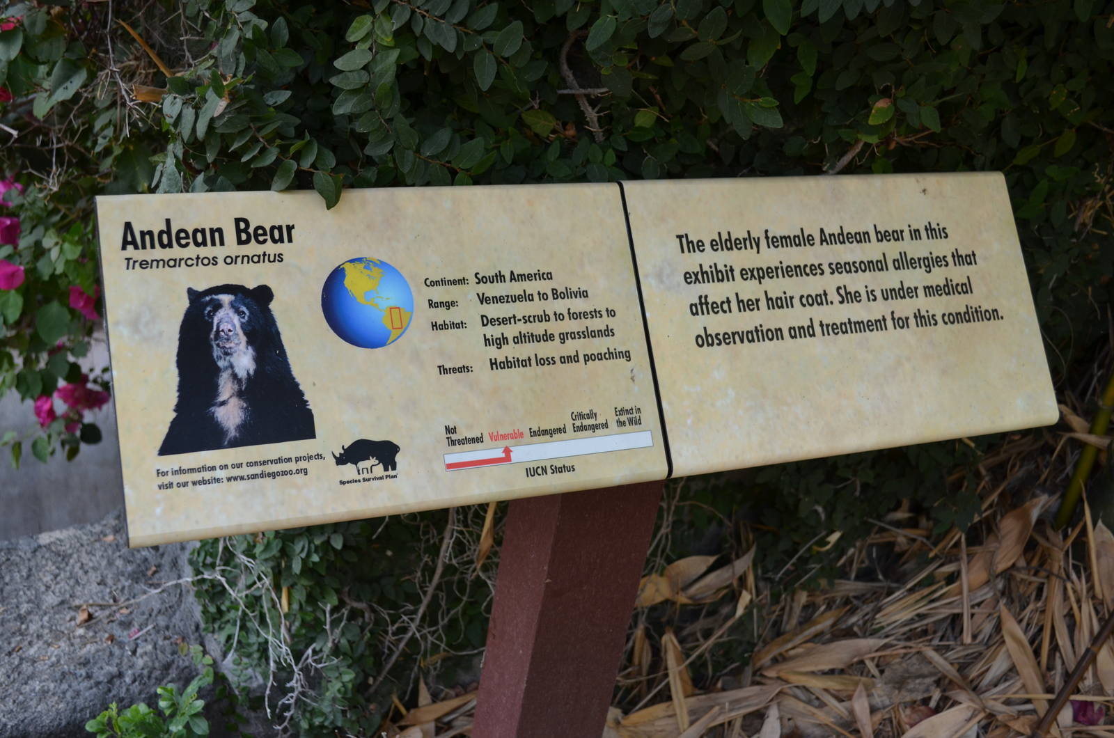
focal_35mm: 39
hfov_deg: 49.6
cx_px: 557
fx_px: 1204
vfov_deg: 34.1
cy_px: 369
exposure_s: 1/125
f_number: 5.6
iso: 400
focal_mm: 26
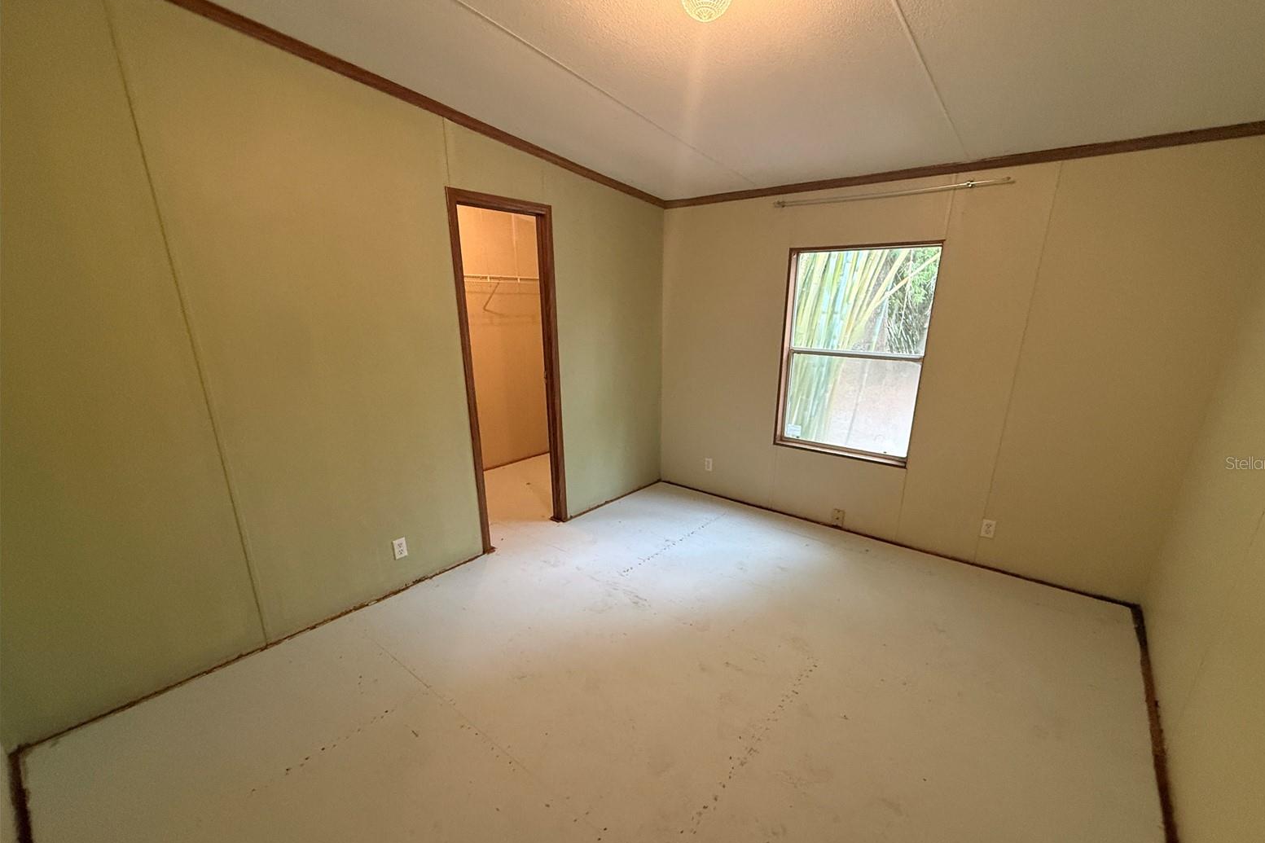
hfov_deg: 100.4
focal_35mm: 15
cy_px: 463
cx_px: 651
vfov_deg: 77.1
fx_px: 527
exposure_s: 1/60
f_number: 2.2
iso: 400
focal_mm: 2.22
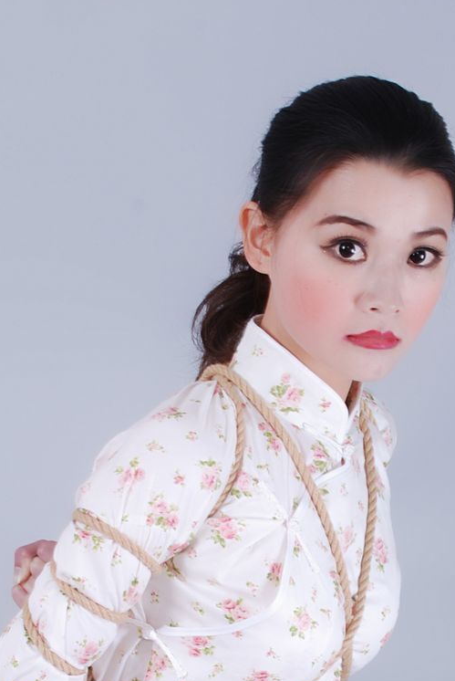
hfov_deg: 13.3
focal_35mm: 103
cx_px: 297
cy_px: 648
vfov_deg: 19.3
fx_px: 1948
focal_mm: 32
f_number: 11
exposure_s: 1/8
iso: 100
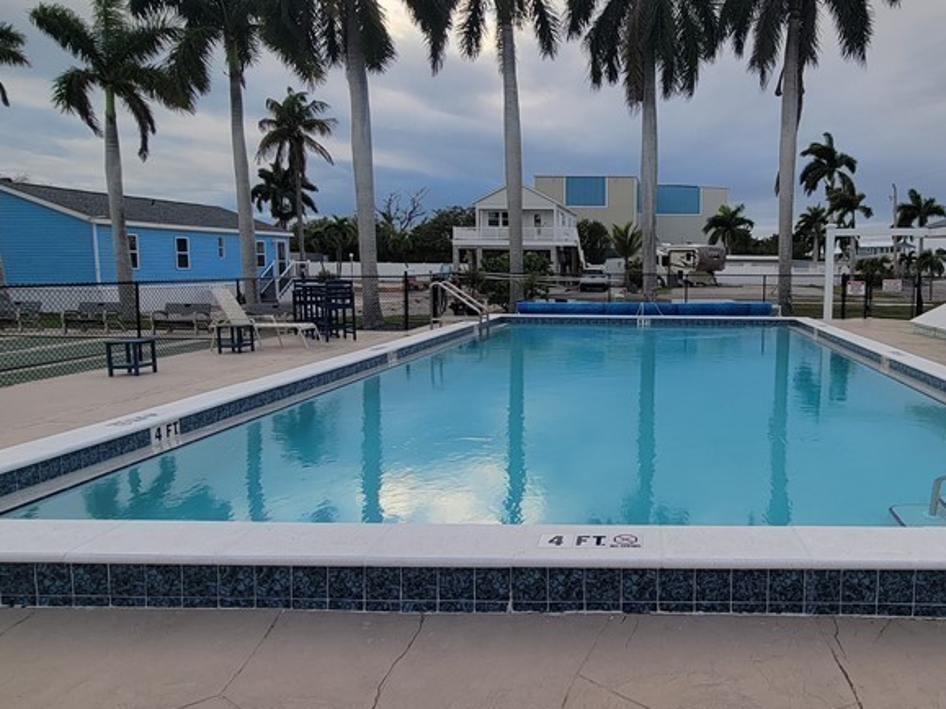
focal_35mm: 23
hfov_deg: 71.4
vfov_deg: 58.8
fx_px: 628
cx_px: 642
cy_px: 325
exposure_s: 1/504
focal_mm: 2.2
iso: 50
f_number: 2.2
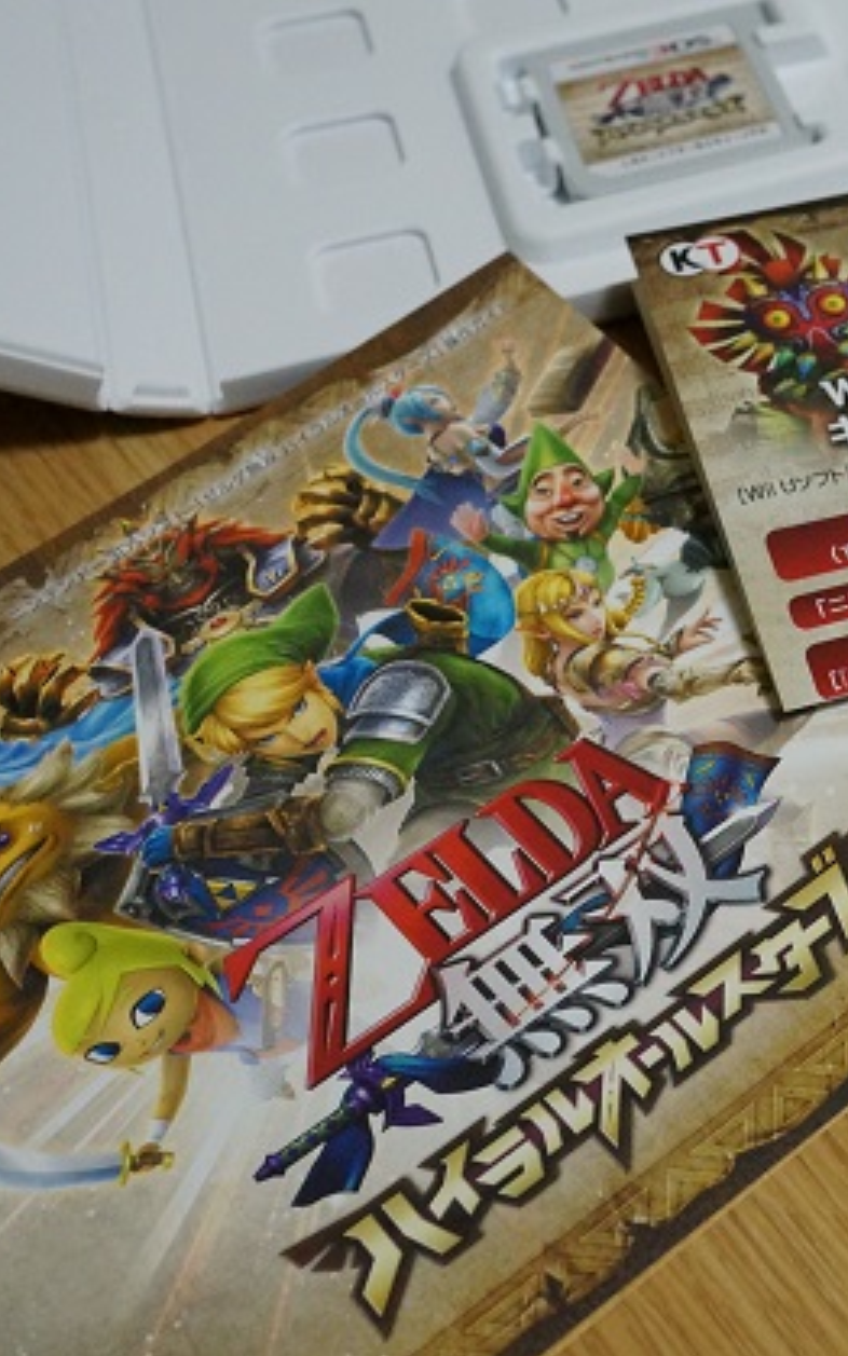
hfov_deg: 22.1
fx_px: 2070
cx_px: 890
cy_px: 684
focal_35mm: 56
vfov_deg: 36.3
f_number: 8
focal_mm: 24
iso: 3200
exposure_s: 1/50
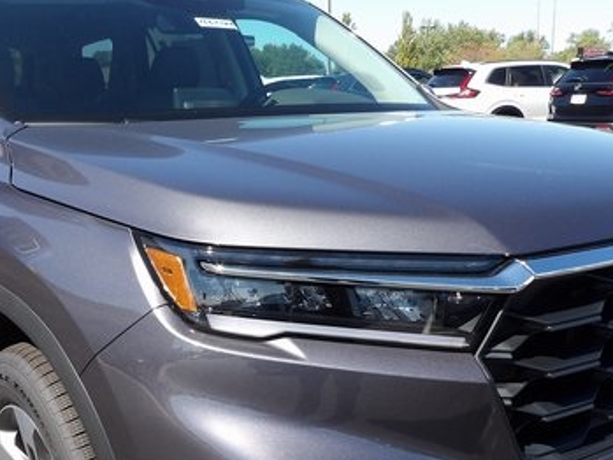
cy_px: 332
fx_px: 779
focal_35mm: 44
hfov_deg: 42.9
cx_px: 281
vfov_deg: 32.4
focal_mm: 4.3
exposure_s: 1/460
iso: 100
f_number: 3.2
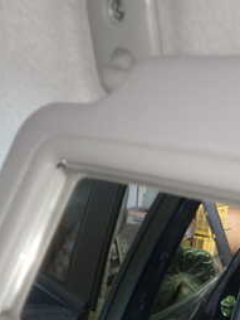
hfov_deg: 24.8
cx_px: 153
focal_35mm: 59
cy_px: 233
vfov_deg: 32.2
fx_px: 544
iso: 200
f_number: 2
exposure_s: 1/30
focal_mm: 4.5
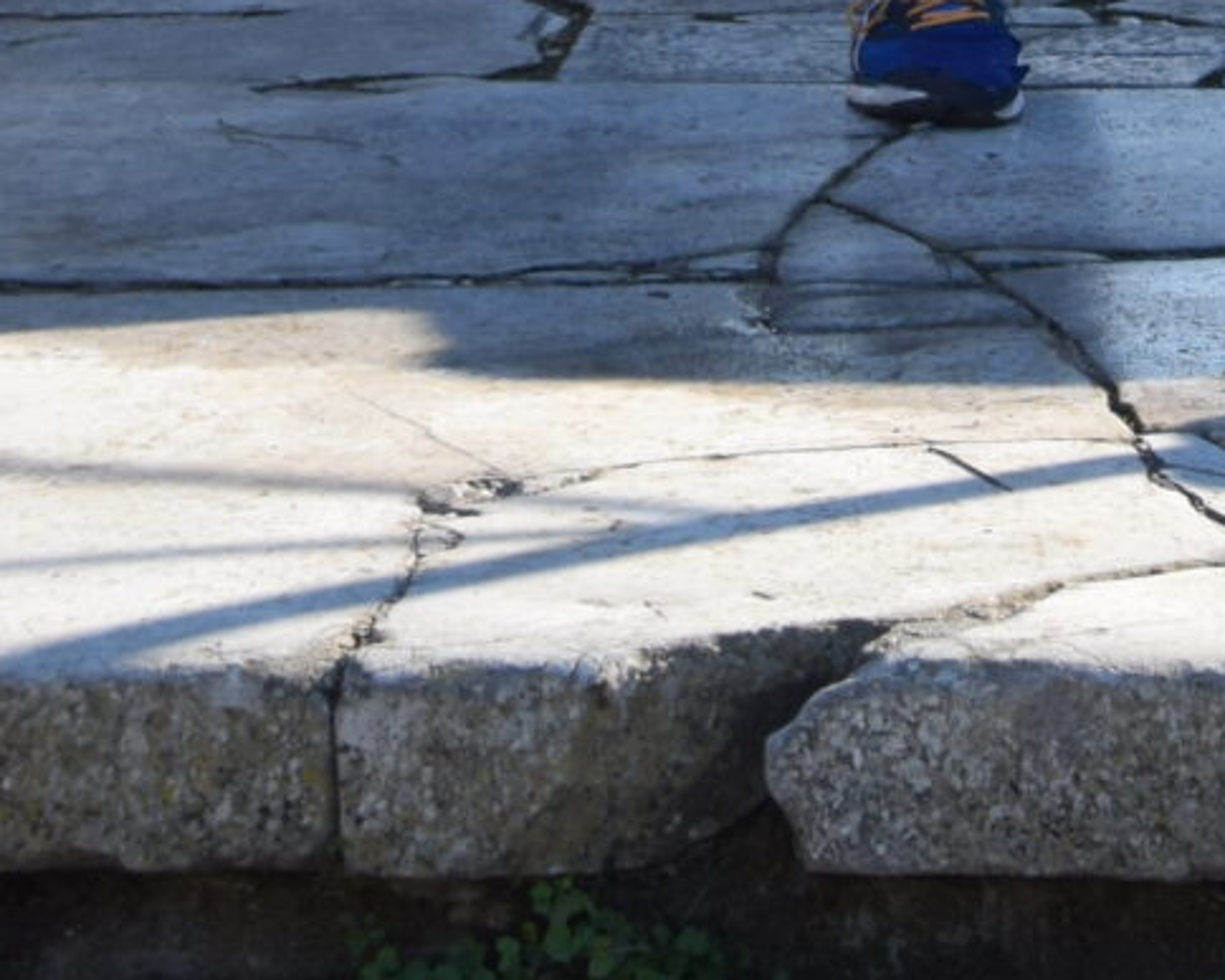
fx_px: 9171
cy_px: -2158
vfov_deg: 5.6
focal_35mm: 253
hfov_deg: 7.6
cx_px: 885
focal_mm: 34
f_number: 8
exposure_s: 1/250
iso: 200
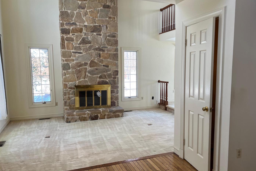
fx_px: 199
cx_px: 126
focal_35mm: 28
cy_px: 87
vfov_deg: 46.4
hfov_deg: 65.5
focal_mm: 5.7
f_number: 1.5
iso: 50
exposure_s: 1/166
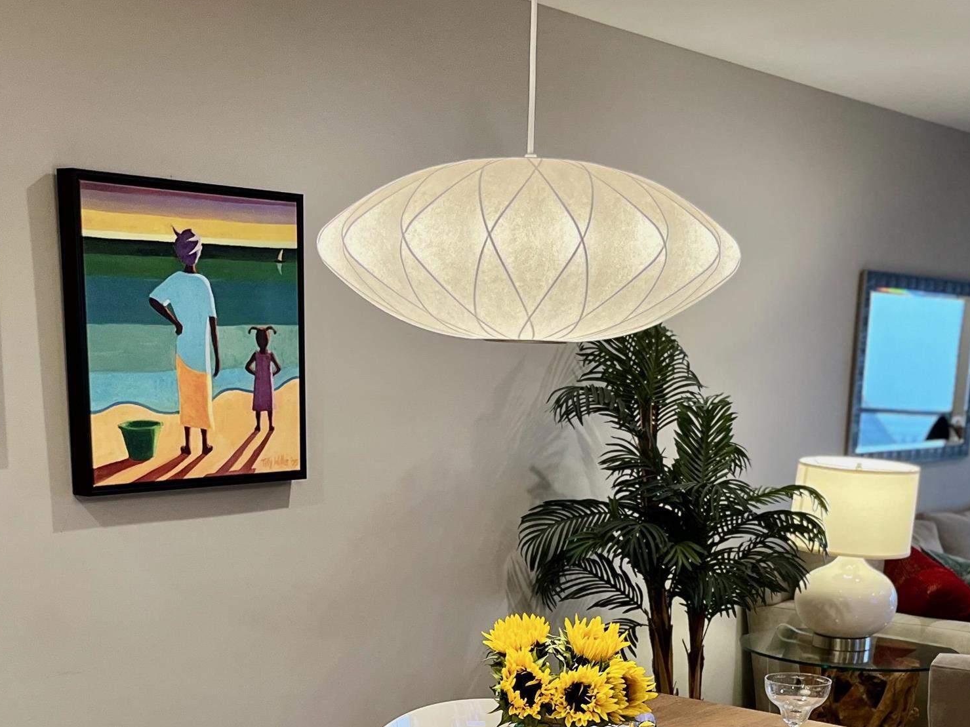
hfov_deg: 35.5
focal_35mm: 54
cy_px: 752
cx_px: 475
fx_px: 1513
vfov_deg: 25.5
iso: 200
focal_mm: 5.1
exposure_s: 1/60
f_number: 1.6
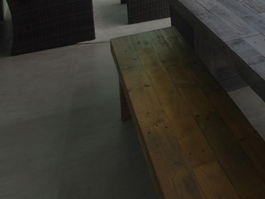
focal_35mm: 55
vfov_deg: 22.8
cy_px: -79
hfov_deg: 28.5
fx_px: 421
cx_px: 346
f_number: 9
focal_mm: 12
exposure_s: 1/200
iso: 100
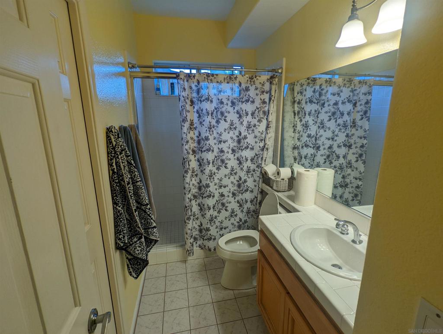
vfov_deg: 78.2
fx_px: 205
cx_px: 222
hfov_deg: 94.4
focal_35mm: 16
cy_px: 167
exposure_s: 1/120
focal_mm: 2.35
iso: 63
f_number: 2.2
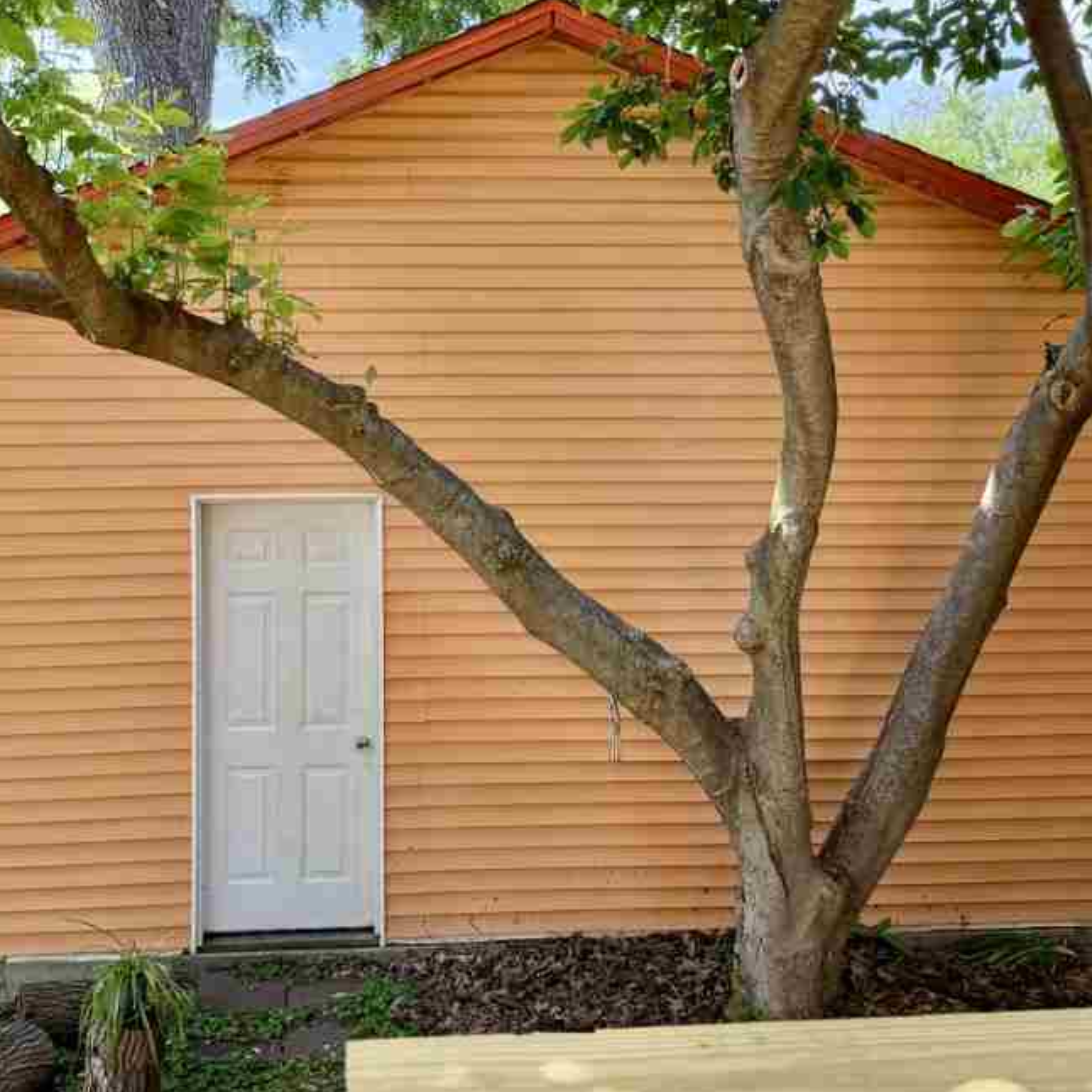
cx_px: 472
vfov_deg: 39.8
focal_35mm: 42
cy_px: 424
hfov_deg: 39.9
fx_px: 1499
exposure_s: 1/654
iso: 100
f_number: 1.78
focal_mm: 6.76
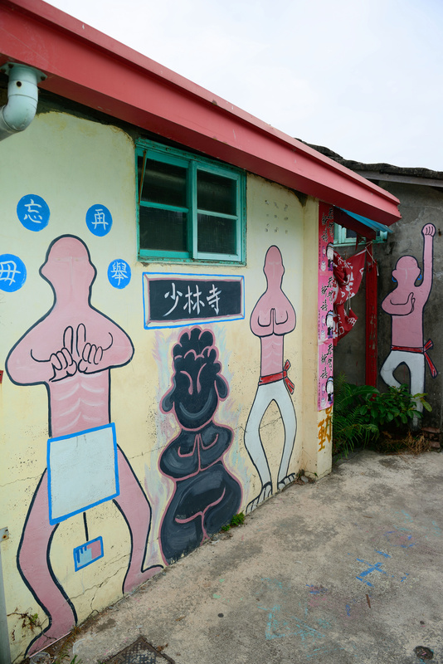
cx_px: 222
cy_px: 332
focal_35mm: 24
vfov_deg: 73.7
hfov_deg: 53.2
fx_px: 443
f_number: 5
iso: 100
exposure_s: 1/500
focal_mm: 24
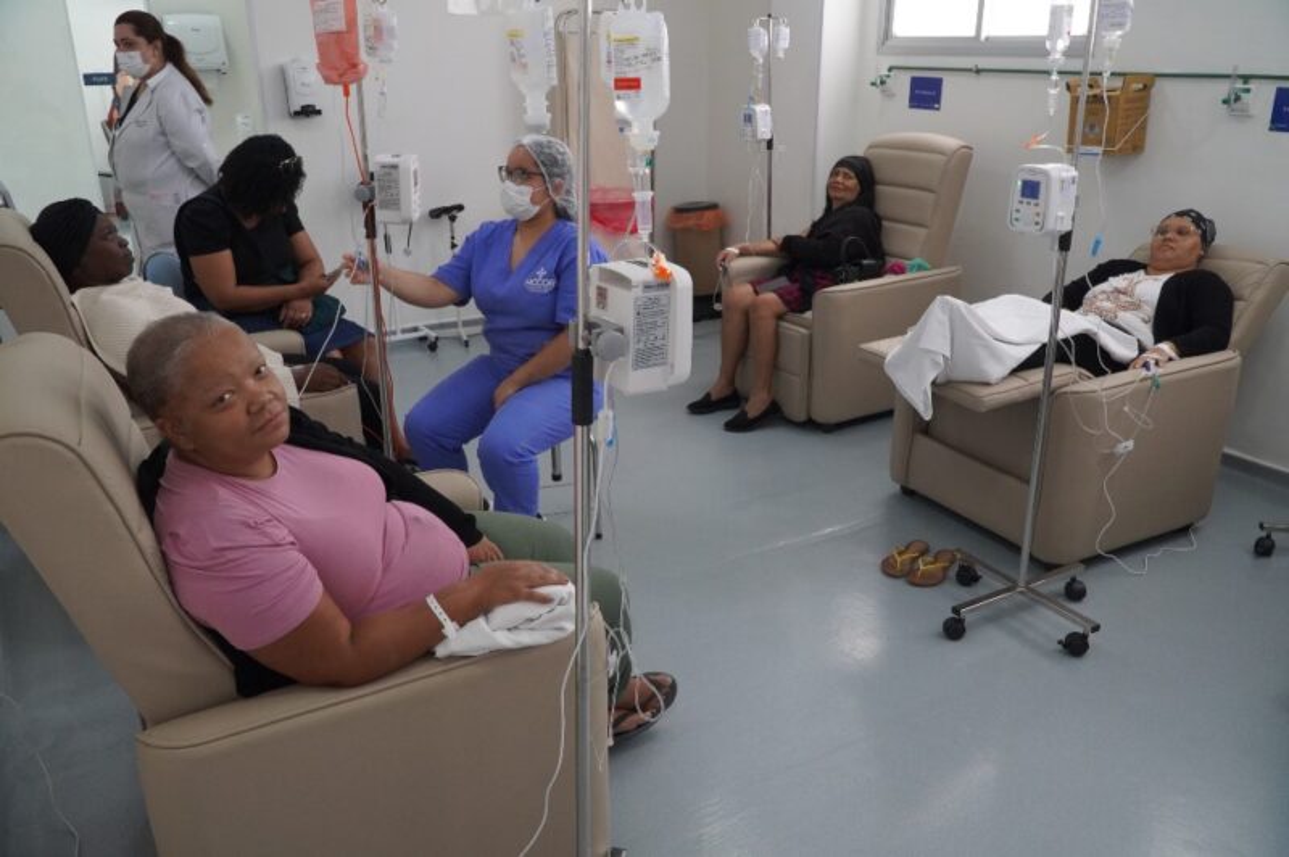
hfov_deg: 67.4
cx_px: 644
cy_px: 428
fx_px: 966
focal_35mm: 27
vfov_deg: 47.9
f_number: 8
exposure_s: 1/125
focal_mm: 18
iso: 2000
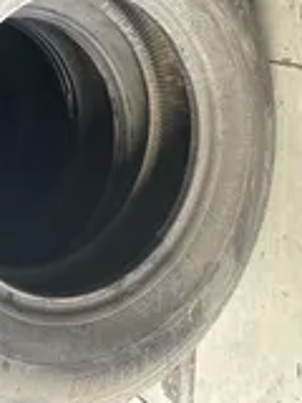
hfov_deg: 22.3
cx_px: 58
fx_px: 756
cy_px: -91
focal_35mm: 65
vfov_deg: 26.3
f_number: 1.6
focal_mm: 4.2
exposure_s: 1/121
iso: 64
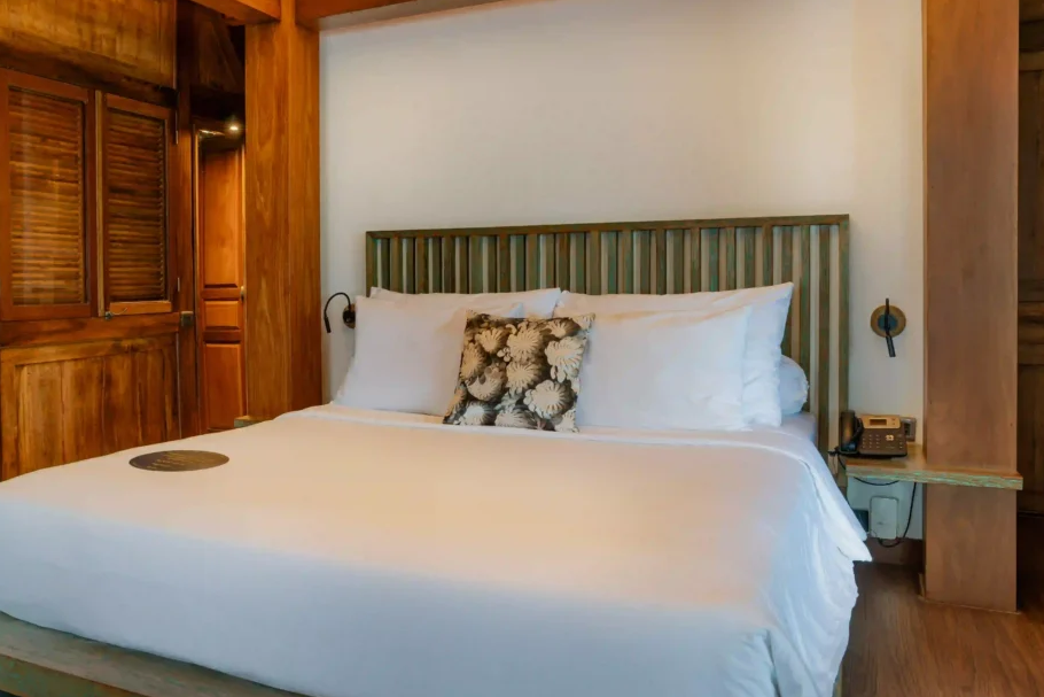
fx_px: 783
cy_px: 309
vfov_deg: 47.9
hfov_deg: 67.3
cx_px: 482
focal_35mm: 27
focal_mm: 24
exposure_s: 3.2
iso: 160
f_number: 9
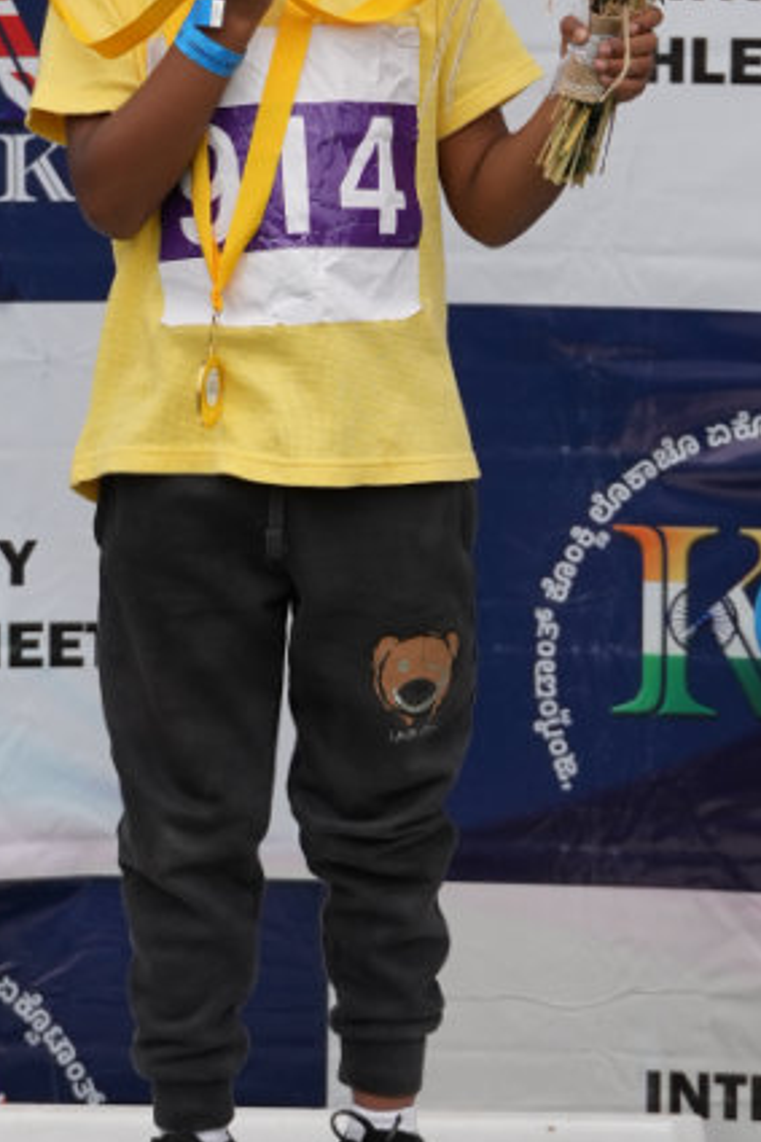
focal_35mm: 119
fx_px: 3776
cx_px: 266
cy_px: 98
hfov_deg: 11.5
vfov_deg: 17.0
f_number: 2.8
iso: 250
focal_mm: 33
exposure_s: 1/4000
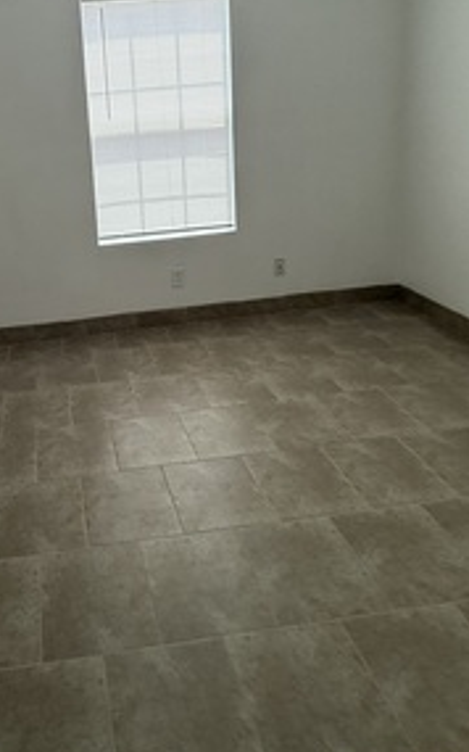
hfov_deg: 45.8
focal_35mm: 25
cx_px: 71
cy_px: 193
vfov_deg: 68.1
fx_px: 512
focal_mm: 2.22
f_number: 2.2
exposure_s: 1/194
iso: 64
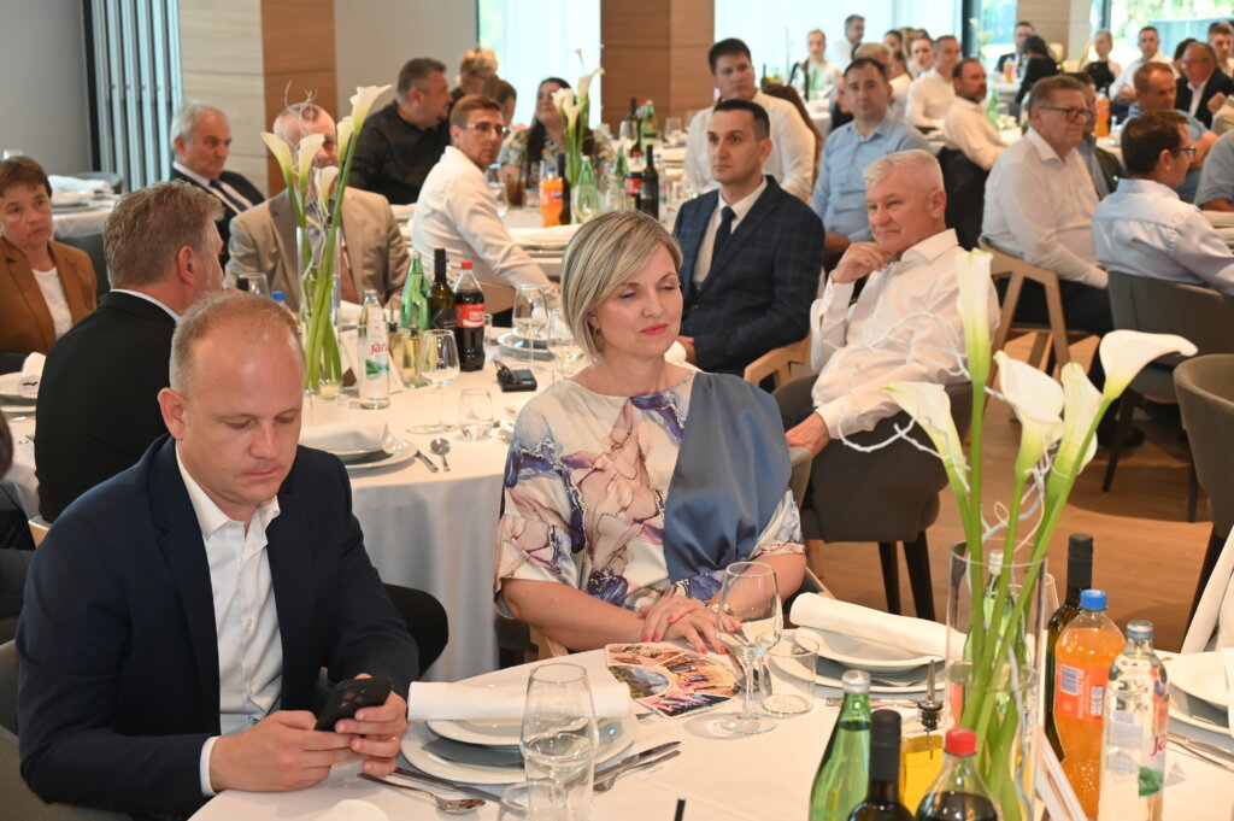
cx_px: 617
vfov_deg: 25.0
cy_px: 410
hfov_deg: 36.9
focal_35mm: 54
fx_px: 1849
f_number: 5.6
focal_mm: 54
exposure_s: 1/60
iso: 1000
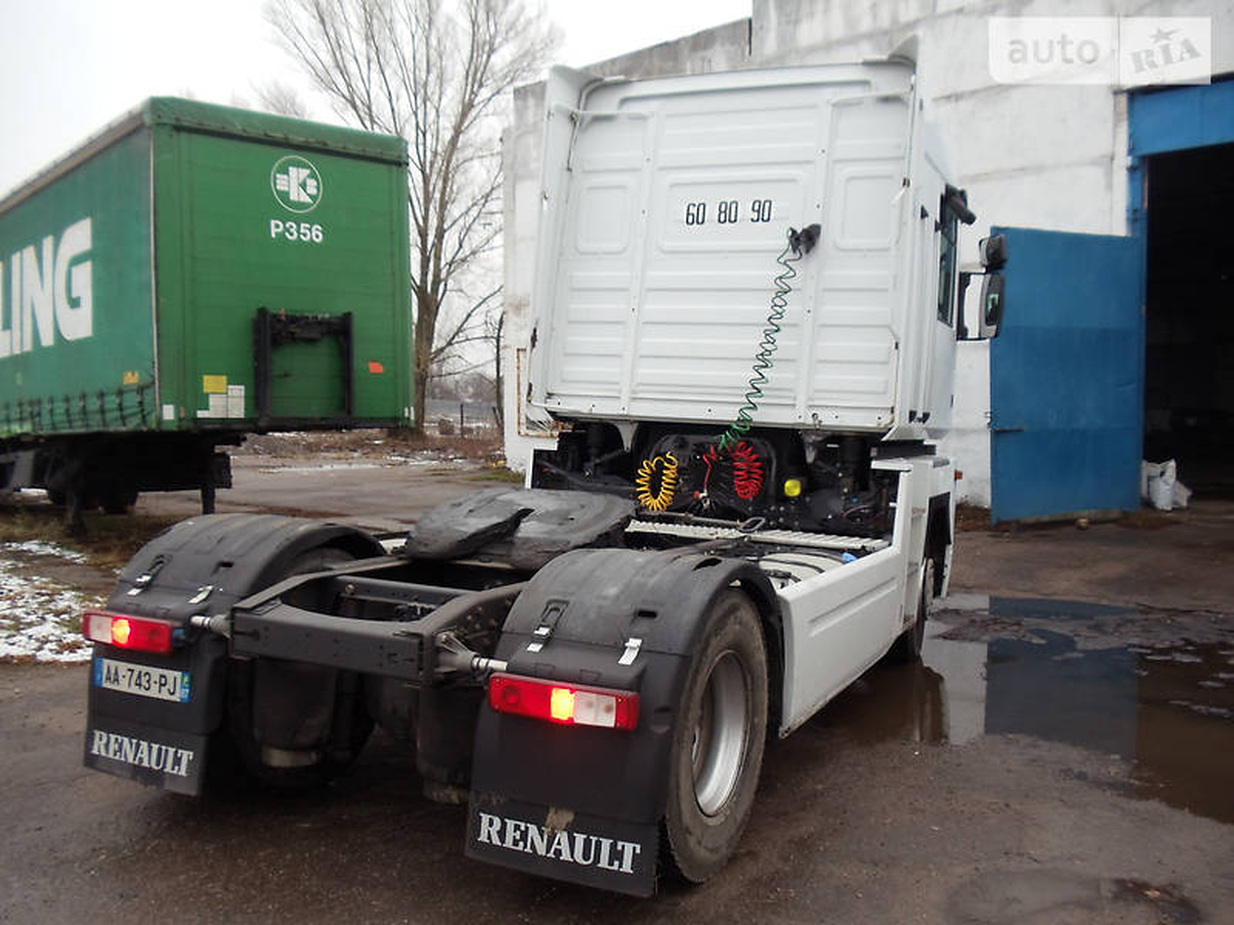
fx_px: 1569
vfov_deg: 32.9
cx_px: 617
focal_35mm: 44
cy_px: 462
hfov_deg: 42.9
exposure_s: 1/60
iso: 80
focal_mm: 6
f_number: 3.5
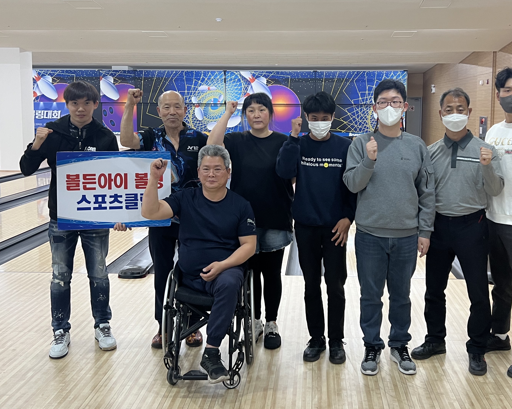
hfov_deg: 47.8
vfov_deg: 38.9
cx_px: 296
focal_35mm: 38
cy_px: 158
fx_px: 576
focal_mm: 5.7
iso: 100
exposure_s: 1/60
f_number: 1.5
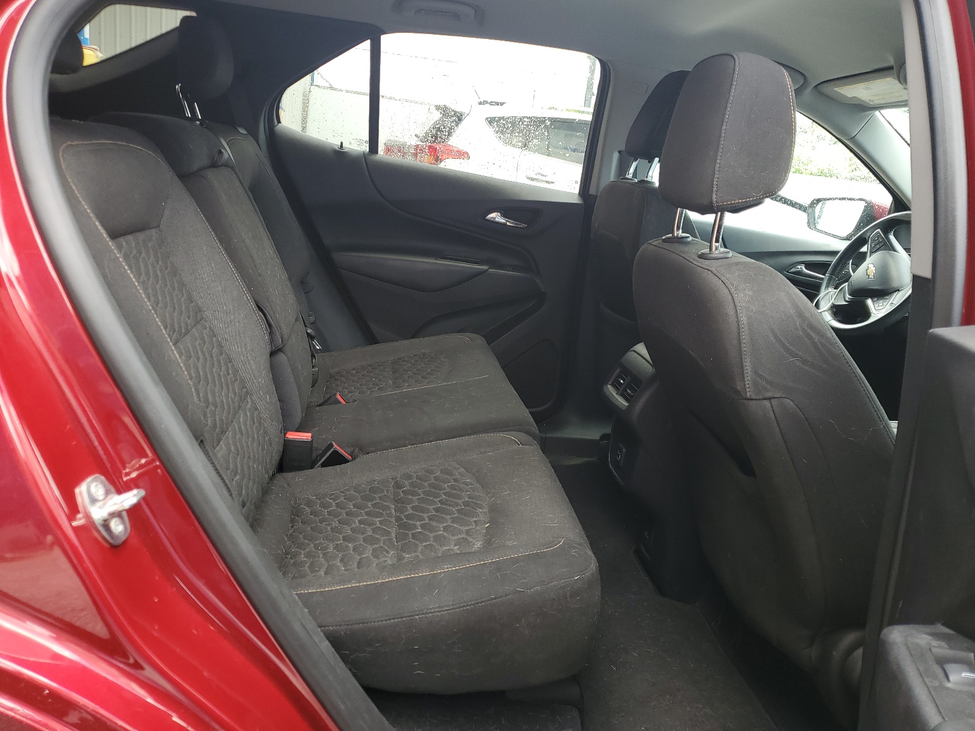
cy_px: 366
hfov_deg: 67.3
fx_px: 732
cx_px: 488
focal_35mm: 26
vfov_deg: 53.1
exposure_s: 1/123
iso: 50
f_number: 1.5
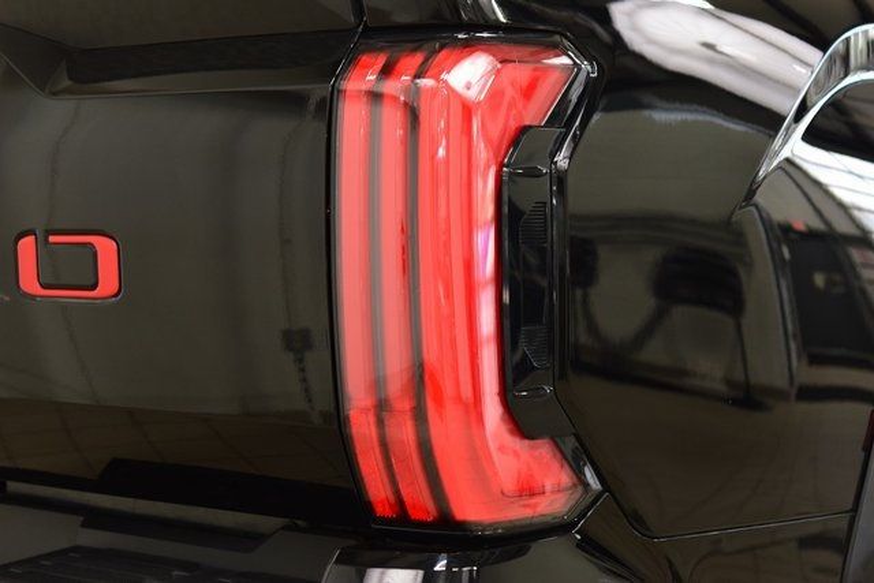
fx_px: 1748
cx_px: 437
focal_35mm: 72
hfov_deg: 28.1
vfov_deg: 18.9
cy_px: 292
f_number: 3.5
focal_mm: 48
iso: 1600
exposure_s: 1/60
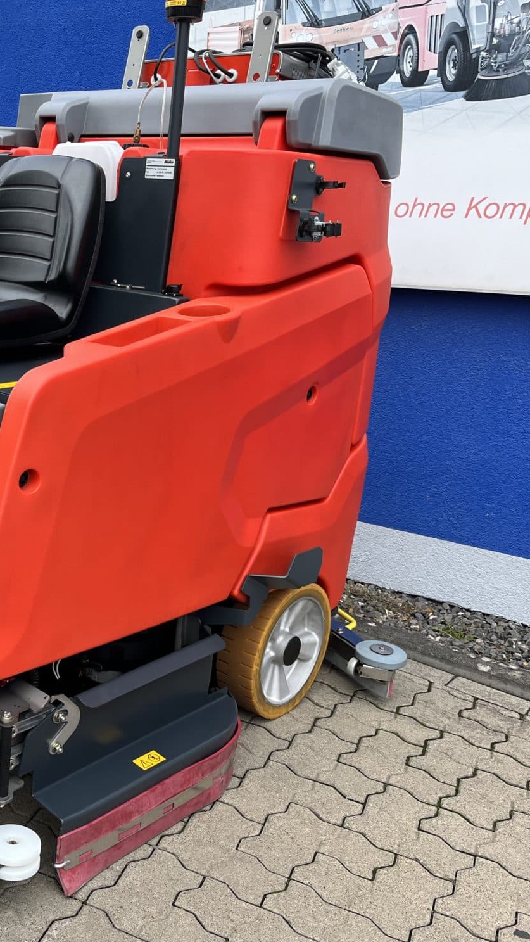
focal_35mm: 39
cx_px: -9
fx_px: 974
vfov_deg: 51.6
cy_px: 466
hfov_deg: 28.4
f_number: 1.6
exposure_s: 1/1199
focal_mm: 5.1
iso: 50
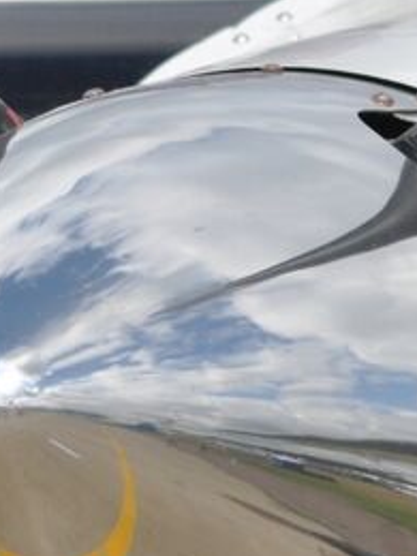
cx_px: 571
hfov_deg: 1.2
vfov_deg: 1.6
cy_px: 468
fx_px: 19355
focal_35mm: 1205
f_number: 8
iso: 200
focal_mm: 170
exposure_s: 1/640
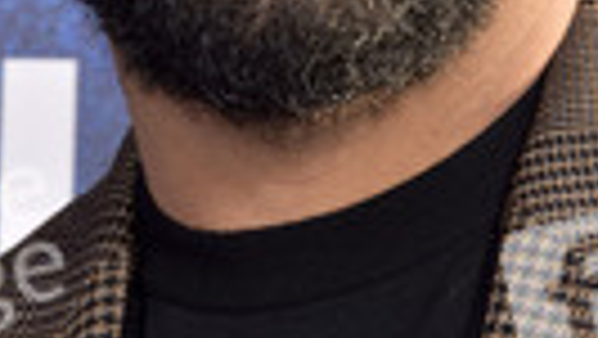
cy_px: 50
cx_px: 326
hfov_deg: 3.8
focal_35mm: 567
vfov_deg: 2.1
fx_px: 8996
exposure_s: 1/250
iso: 125
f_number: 7.1
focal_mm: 180
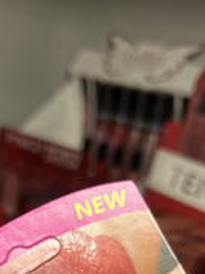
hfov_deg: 17.8
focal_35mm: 81
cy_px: 349
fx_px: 640
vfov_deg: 21.9
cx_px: 6
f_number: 1.6
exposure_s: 1/115
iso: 64
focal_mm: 5.1
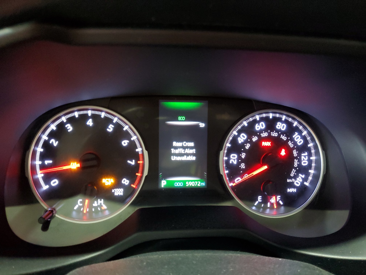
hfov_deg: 67.3
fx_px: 275
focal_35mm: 26
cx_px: 183
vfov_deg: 53.1
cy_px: 138
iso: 331
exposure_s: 1/15
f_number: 1.5
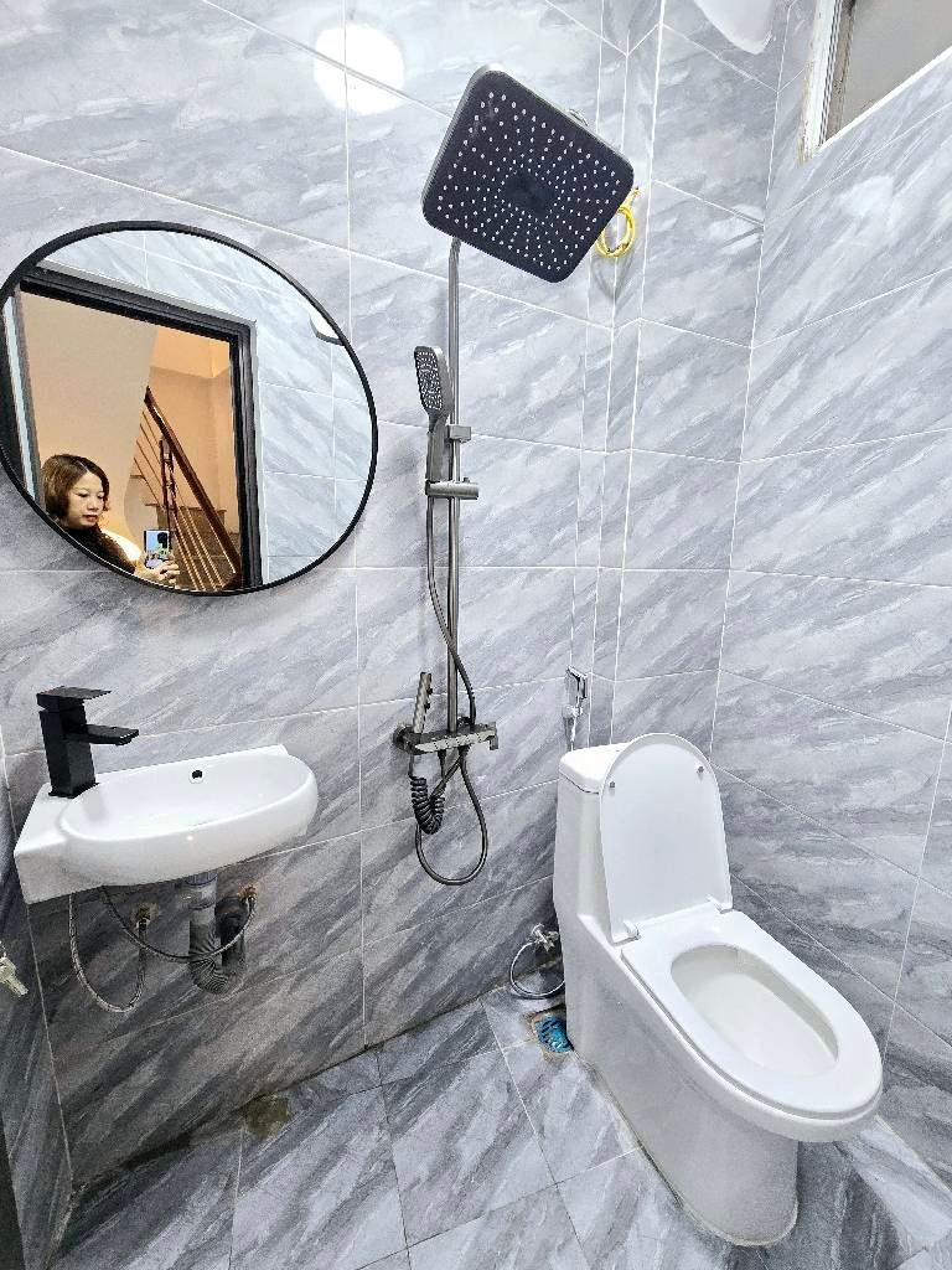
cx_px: 476
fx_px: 477
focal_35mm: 13
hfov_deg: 89.9
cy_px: 635
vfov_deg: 106.2
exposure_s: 1/50
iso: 320
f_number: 2.2
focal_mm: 2.2
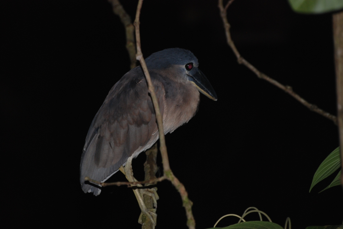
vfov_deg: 4.7
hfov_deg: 7.0
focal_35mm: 292
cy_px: 114
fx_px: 2790
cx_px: 172
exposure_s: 1/60
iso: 400
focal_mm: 195
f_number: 5
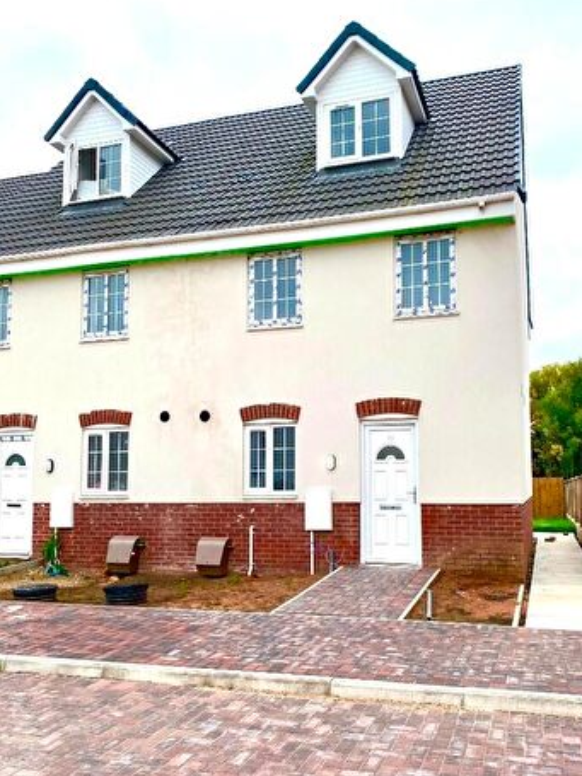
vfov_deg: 59.8
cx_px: 333
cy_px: 436
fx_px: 673
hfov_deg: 46.6
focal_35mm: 30
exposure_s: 1/772
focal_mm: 4.25
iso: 32
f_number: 1.8
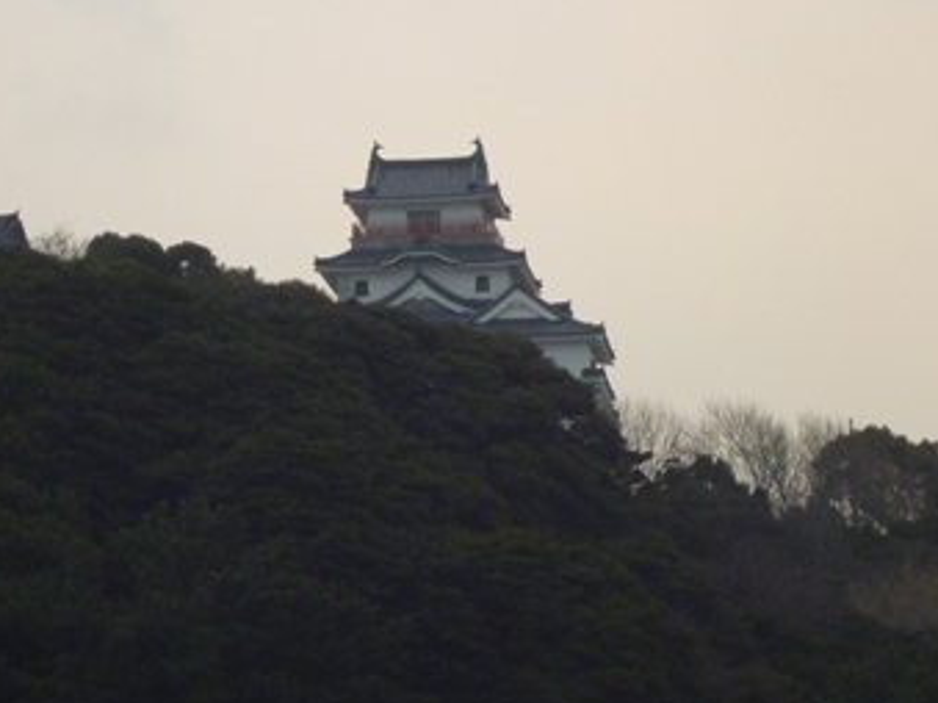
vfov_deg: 8.6
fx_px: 4659
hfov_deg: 11.5
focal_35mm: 172
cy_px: 307
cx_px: 396
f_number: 6.5
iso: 400
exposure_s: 1/125
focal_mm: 20
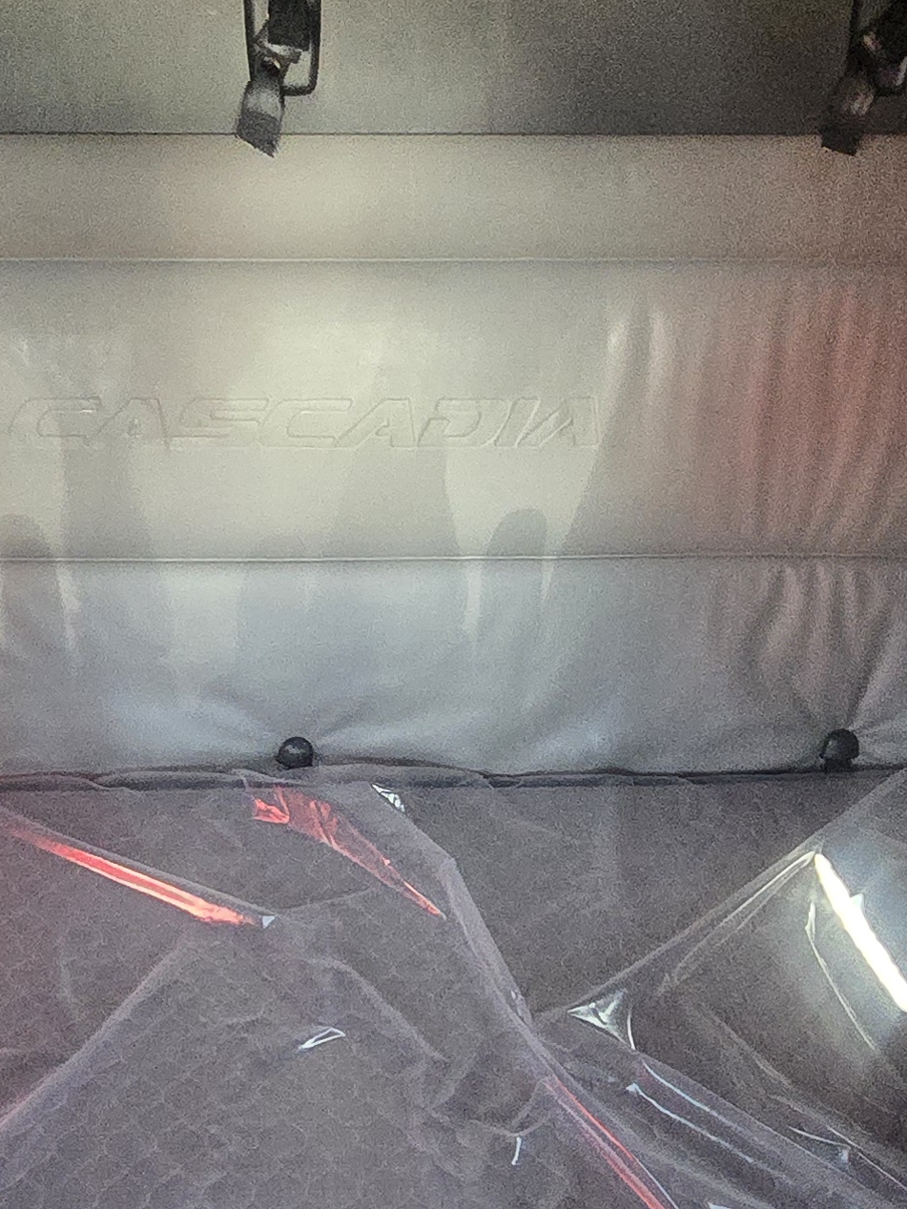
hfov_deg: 35.0
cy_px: 781
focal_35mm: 41
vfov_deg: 45.2
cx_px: 356
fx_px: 1432
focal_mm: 2.2
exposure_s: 1/60
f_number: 2.2
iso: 1000
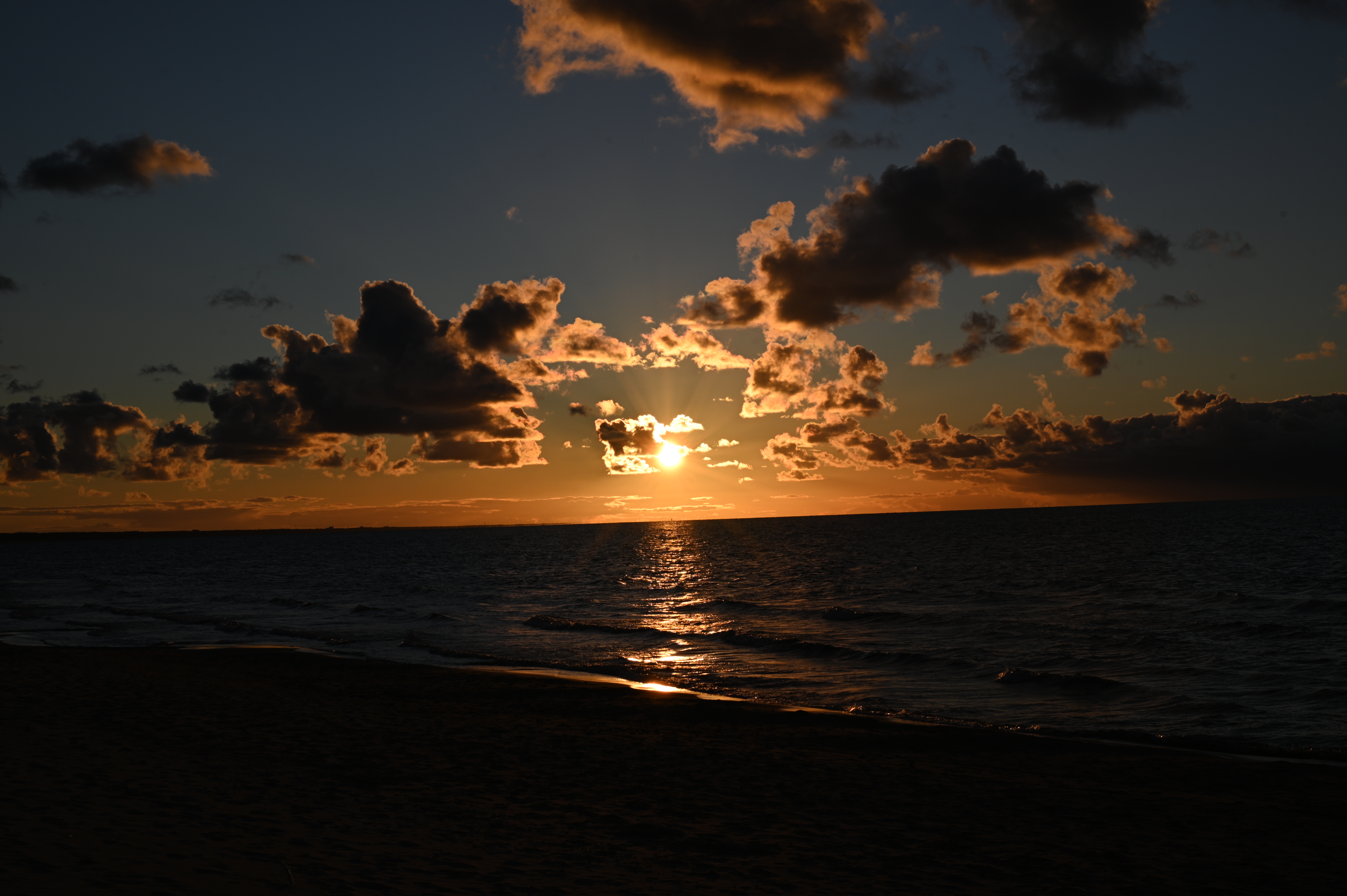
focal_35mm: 50
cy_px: 448
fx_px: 1870
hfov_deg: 39.6
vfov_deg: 27.0
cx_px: 674
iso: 100
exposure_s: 1/400
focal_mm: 50
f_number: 1.4
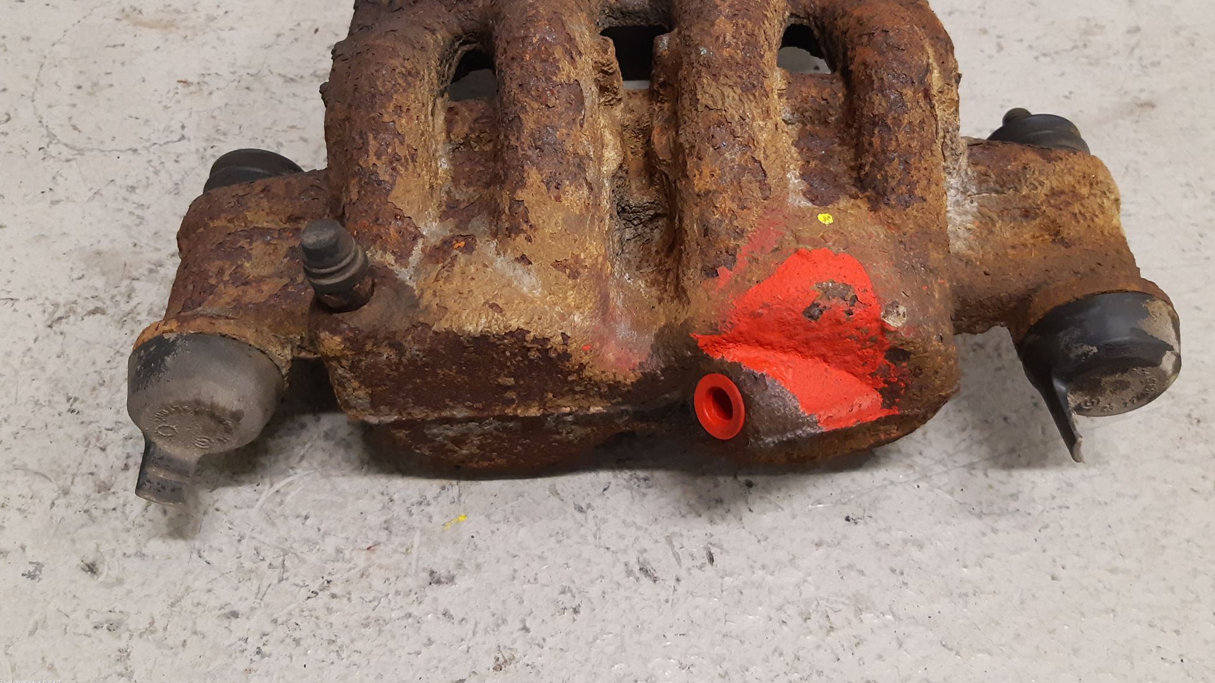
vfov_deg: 39.7
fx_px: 934
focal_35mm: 29
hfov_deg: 66.1
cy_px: 222
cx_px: 618
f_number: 1.7
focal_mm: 3.93
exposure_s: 1/50
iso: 200
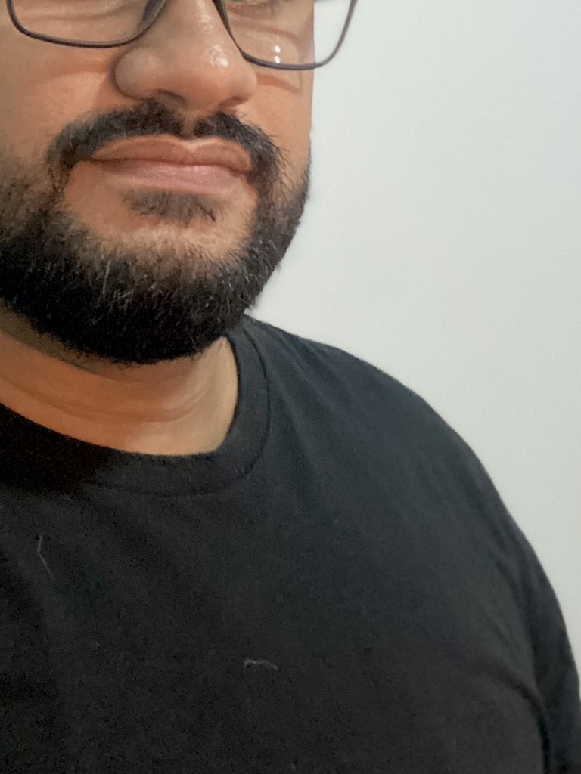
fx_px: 1343
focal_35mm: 60
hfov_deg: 23.5
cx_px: 11
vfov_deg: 30.9
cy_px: 91
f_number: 2.2
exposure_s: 1/20
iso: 640
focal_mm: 2.71
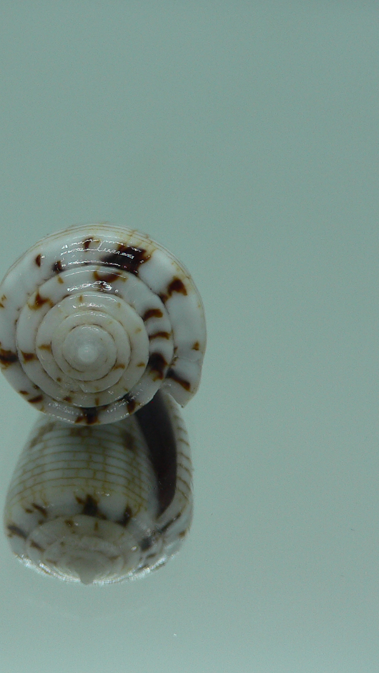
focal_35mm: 51
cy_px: 336
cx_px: 102
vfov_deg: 40.6
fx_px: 911
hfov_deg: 23.3
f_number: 2.8
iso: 80
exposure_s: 1/60
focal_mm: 4.6
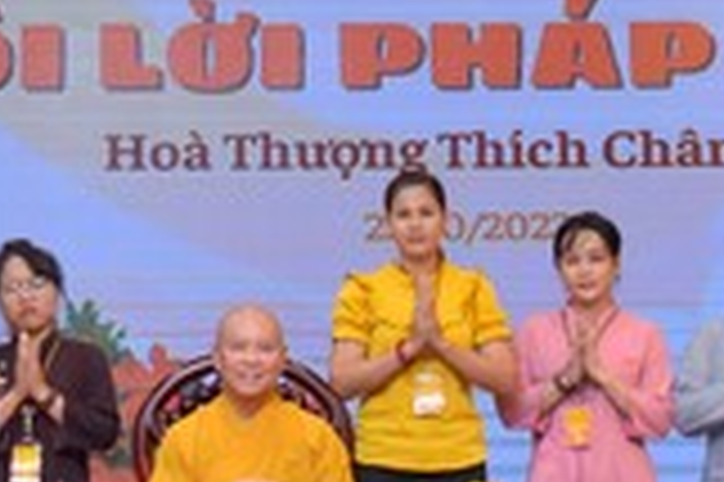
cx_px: 211
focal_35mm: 178
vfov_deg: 7.7
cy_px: -9
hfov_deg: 11.5
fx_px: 3576
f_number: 4.5
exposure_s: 1/160
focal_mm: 44
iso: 1250
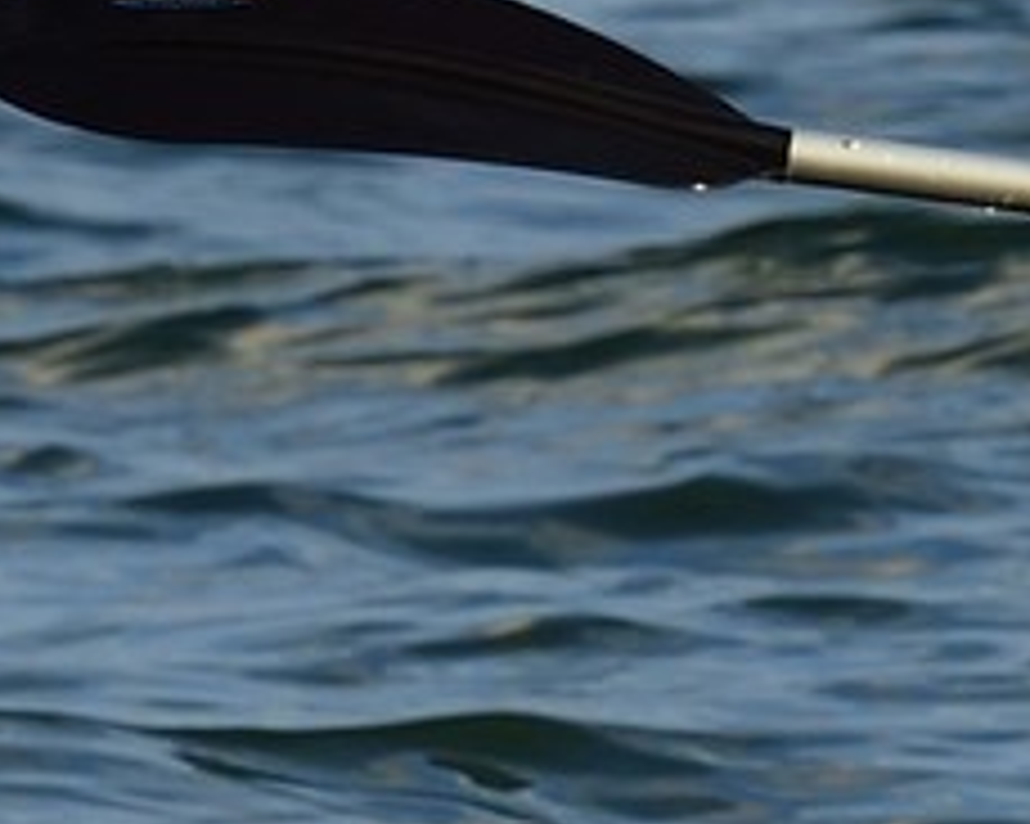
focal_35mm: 1311
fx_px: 39948
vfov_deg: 1.2
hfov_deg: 1.5
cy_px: -185
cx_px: 2978
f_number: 7.1
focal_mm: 200
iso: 200
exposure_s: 1/320
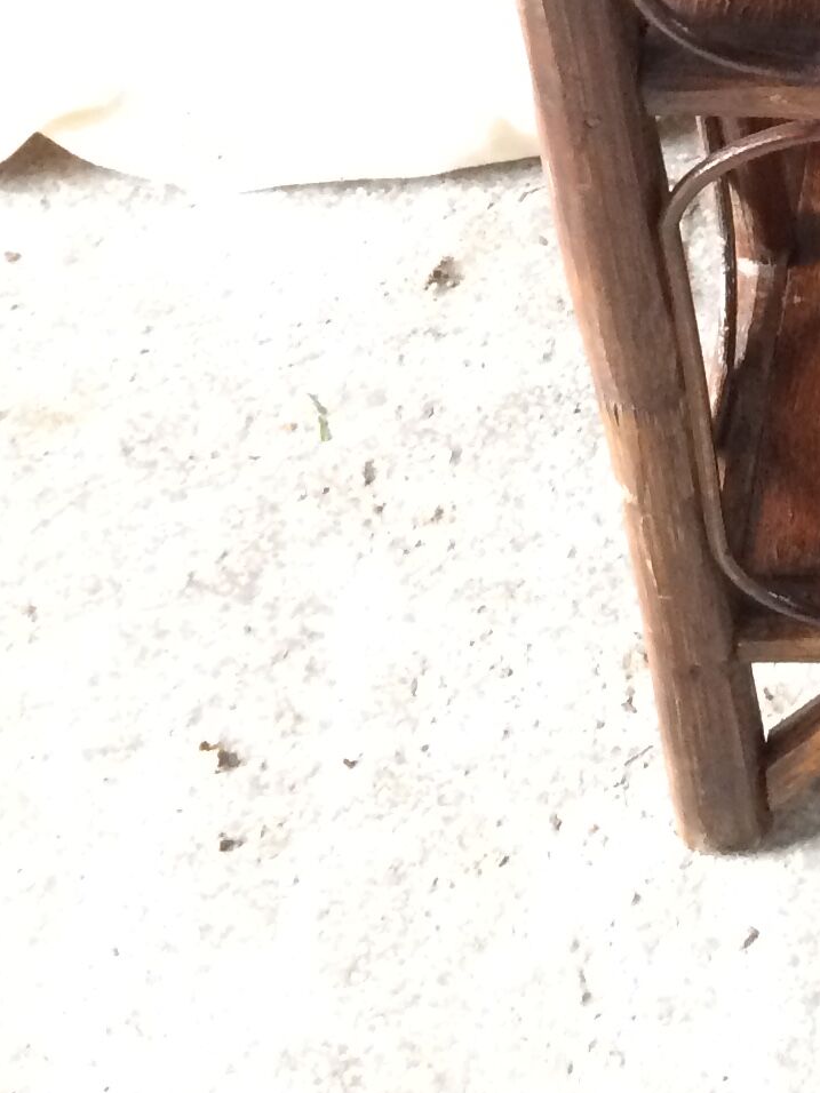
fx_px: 3127
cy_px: -485
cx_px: 1216
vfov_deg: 18.0
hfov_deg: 14.0
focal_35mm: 99
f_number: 2.2
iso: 200
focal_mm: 4.15
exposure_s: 1/33
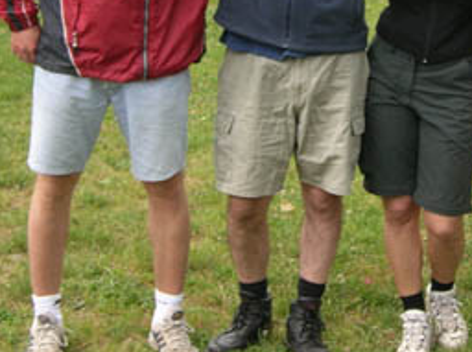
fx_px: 1660
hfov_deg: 16.0
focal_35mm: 122
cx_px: 431
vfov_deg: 12.0
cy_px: 49
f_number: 3
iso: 50
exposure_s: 1/112
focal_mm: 8.7
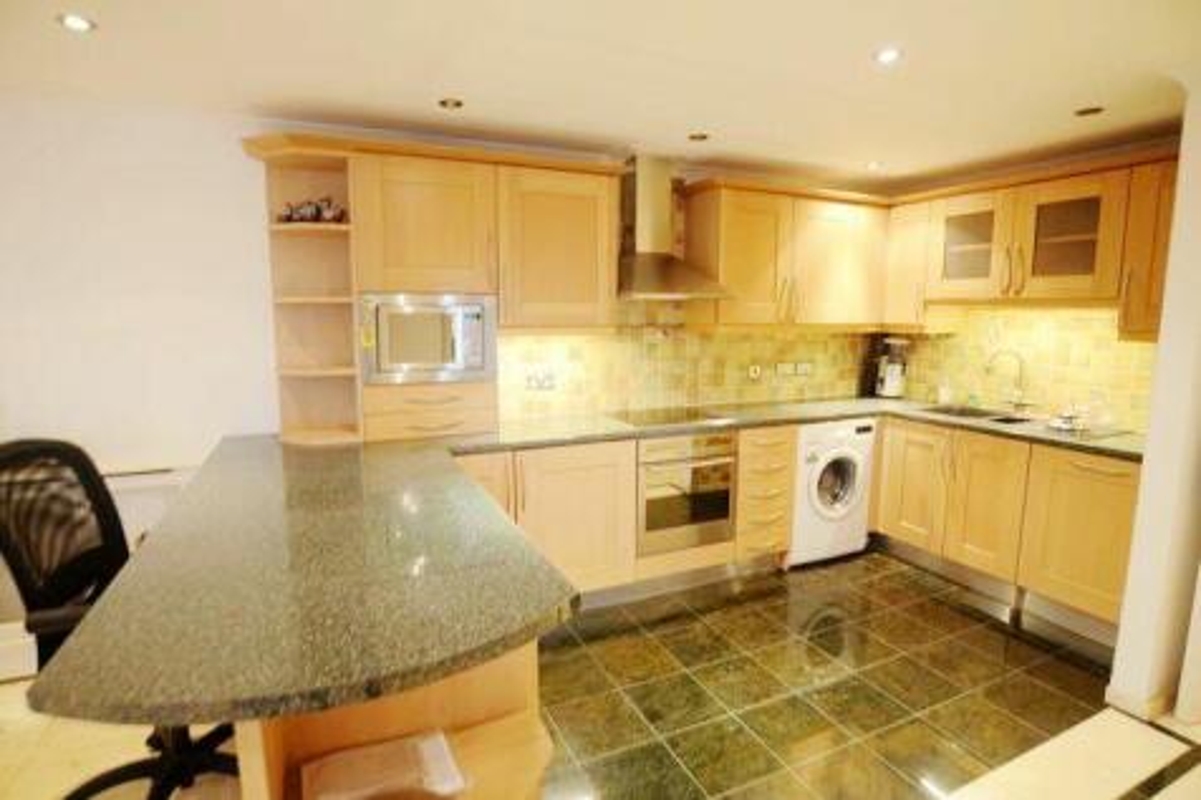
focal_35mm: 18
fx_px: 600
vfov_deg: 67.3
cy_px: 400
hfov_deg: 90.0
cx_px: 600
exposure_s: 1/3
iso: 100
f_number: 3.5
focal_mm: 18
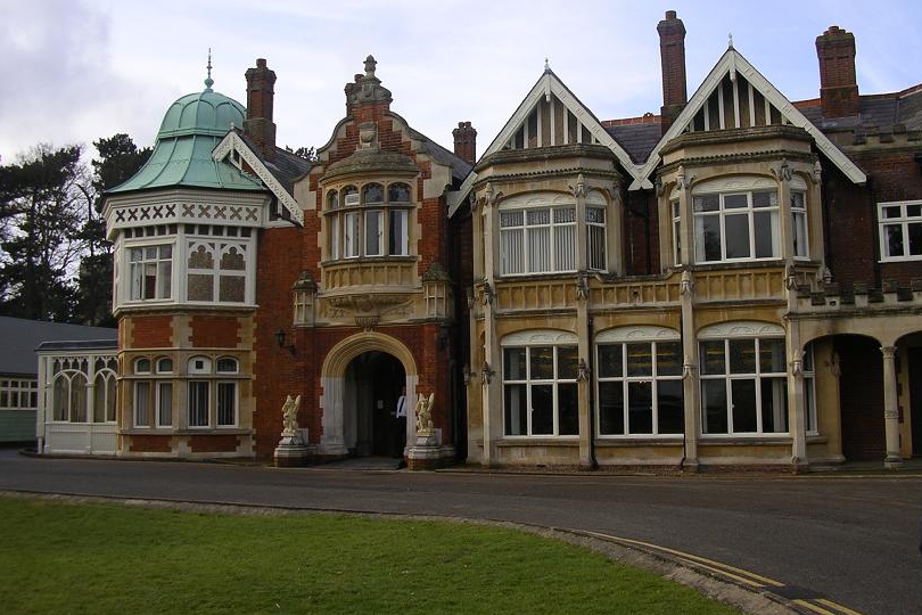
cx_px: 464
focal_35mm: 40
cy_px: 276
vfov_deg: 33.4
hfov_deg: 48.5
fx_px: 1024
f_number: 4.1
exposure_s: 1/320
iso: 50
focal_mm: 5.8
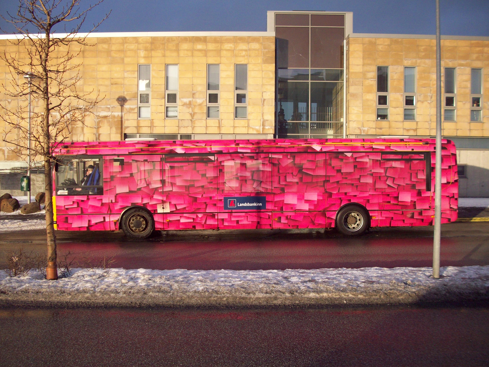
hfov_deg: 50.1
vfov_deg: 38.7
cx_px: 244
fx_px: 523
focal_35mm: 37
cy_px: 184
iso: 80
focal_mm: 6.2
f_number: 2.8
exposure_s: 1/339
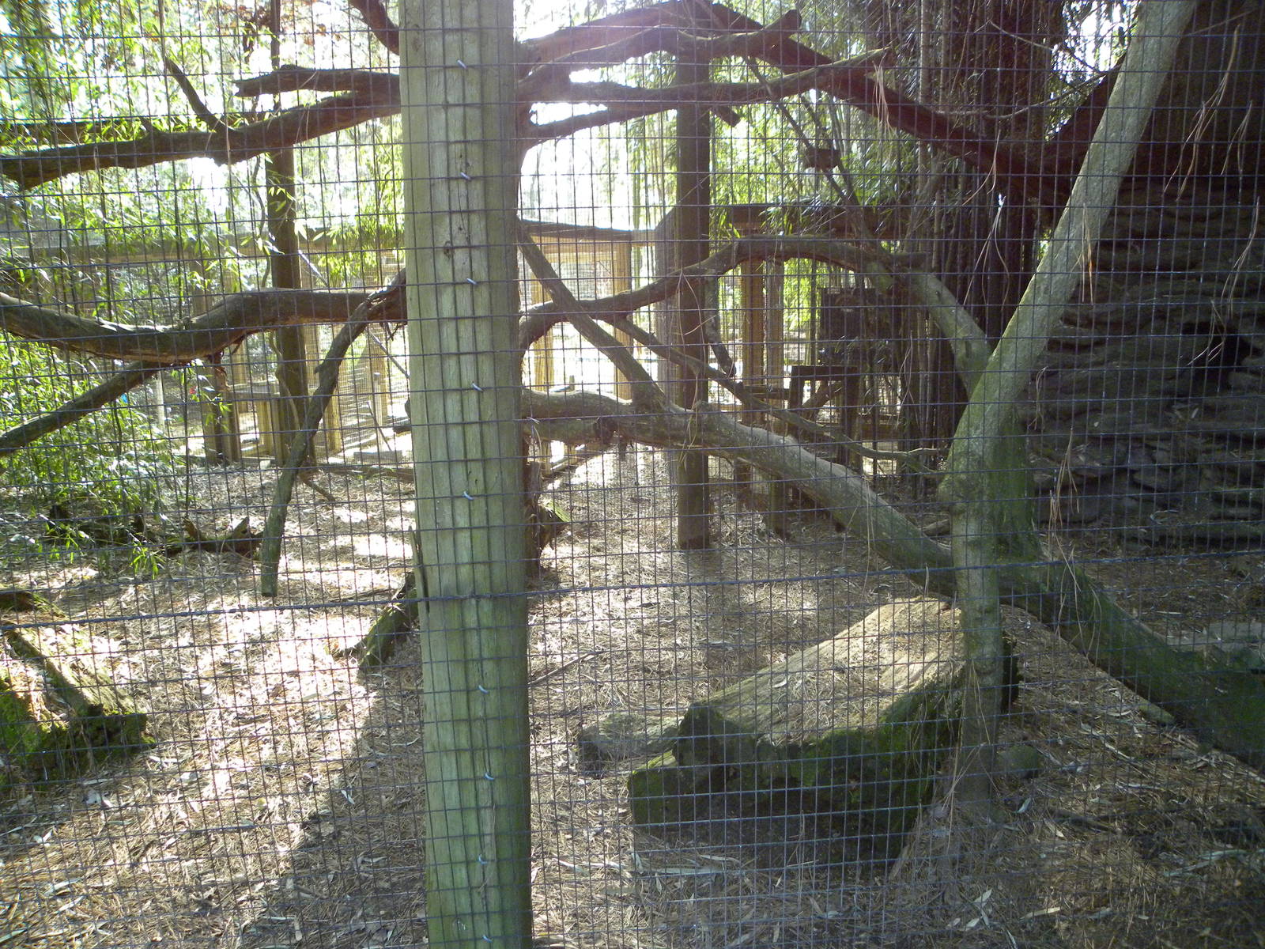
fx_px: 950
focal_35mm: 26
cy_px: 474
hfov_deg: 67.3
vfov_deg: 53.1
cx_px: 632
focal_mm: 4.6
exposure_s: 1/74.3
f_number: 2.8
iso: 382
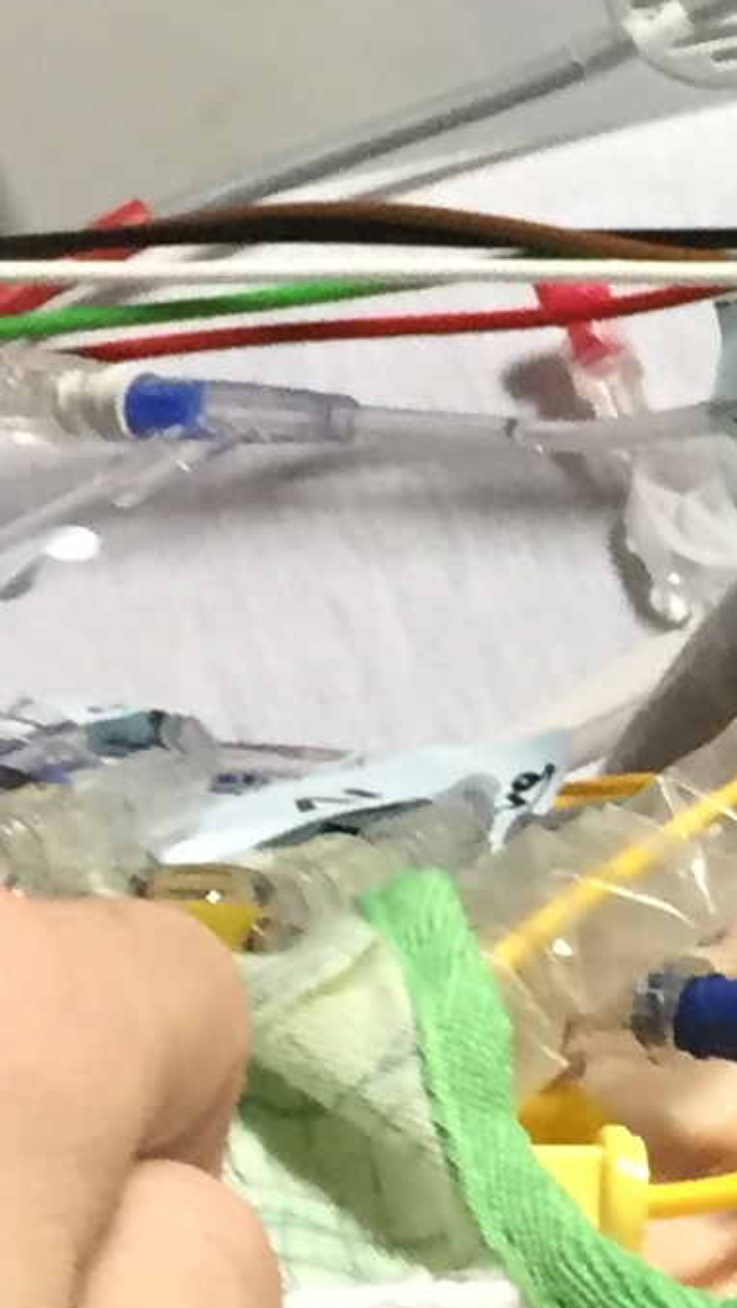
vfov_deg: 14.1
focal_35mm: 152
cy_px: 534
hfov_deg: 7.2
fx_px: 5274
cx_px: 2068
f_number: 2.2
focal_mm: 4.15
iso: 125
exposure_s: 1/30
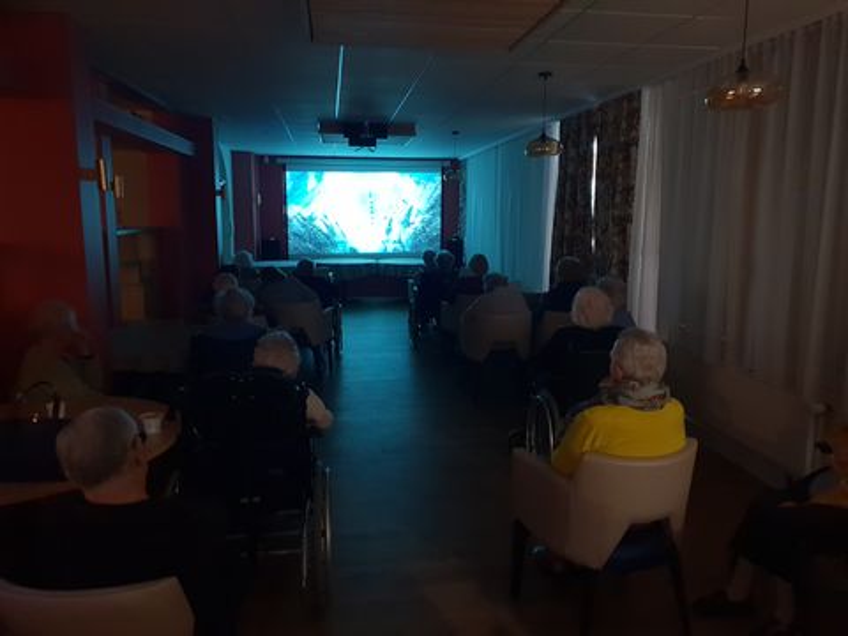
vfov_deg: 53.1
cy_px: 318
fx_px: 637
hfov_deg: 67.3
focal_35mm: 26
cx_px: 424
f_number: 1.5
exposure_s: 1/10
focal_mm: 4.3
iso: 320
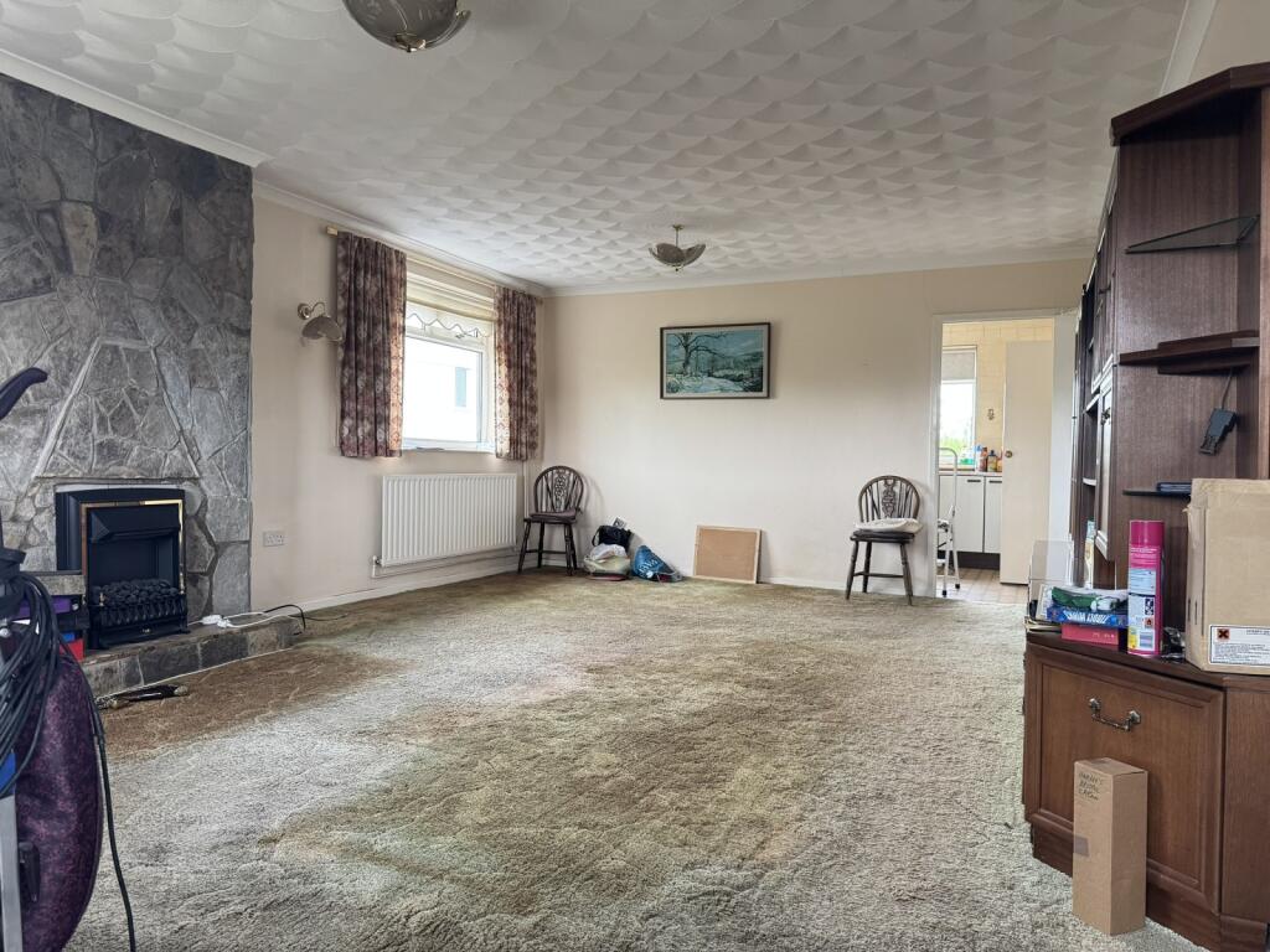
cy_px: 476
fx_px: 881
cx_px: 635
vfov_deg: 56.8
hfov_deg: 71.6
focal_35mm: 24
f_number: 1.78
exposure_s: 1/60
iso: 250
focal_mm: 6.76
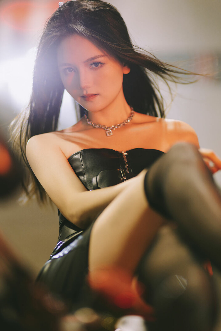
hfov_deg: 16.1
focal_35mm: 85
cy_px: 166
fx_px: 783
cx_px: 110
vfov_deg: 23.9
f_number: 1.8
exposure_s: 1/125
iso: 1000
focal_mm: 85
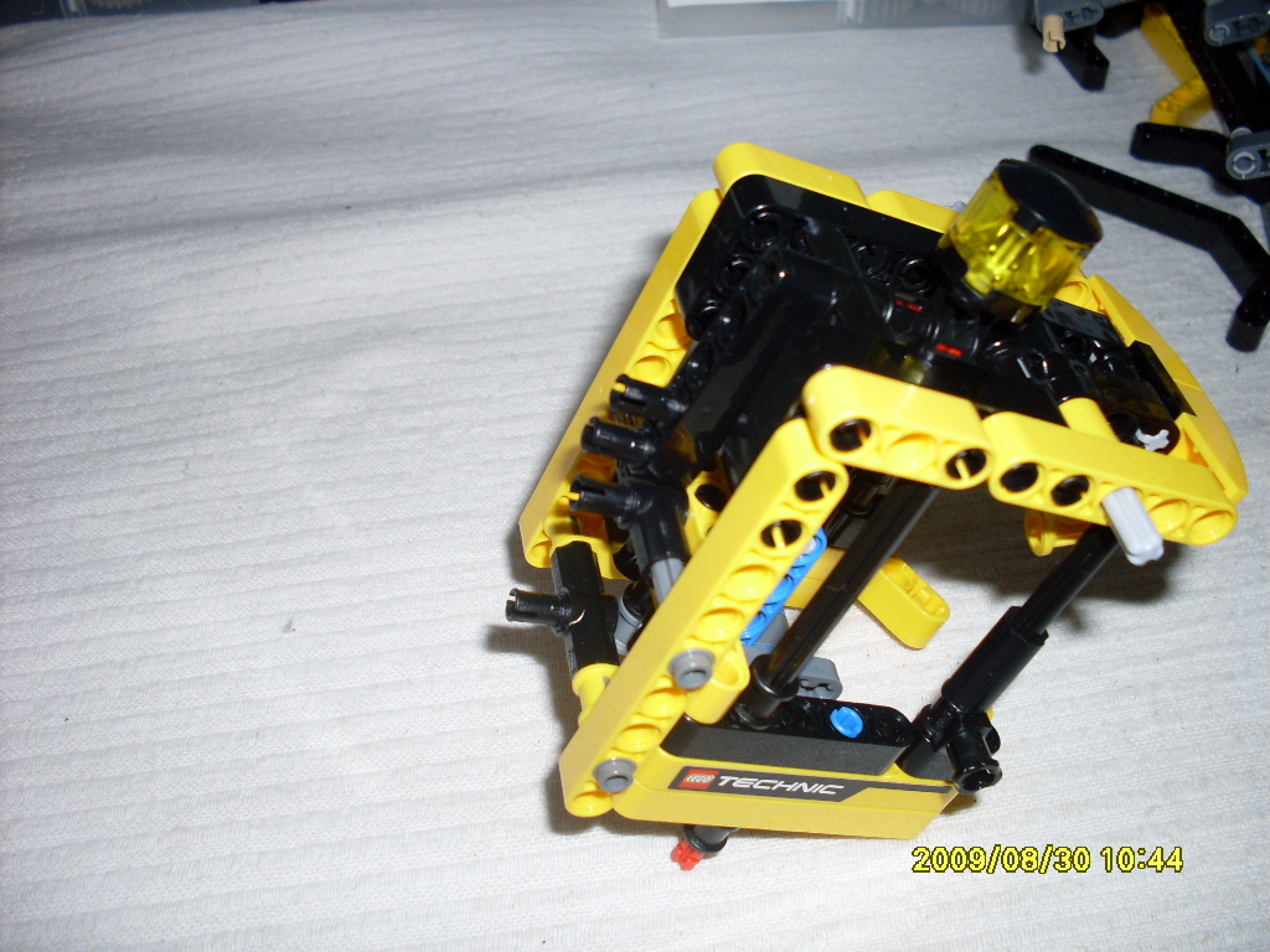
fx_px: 1394
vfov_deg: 37.7
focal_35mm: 38
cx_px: 635
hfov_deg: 49.0
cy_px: 476
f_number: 2.8
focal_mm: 6.3
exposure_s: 1/45
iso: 100
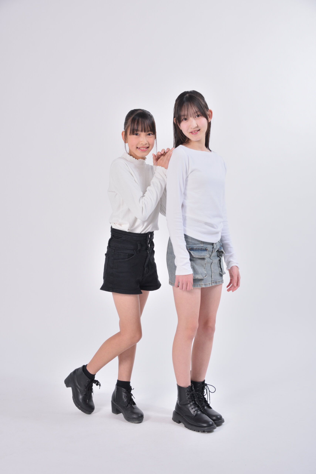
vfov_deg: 38.2
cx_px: 158
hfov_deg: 26.0
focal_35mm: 52
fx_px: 684
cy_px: 237
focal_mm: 52
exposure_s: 1/160
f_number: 8
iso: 200
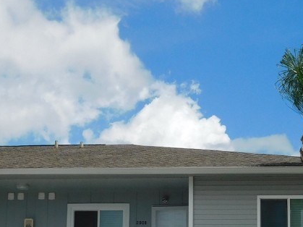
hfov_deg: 22.3
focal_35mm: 88
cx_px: 160
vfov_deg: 16.5
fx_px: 770
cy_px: 211
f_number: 7
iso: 125
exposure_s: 1/640
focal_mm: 6.3
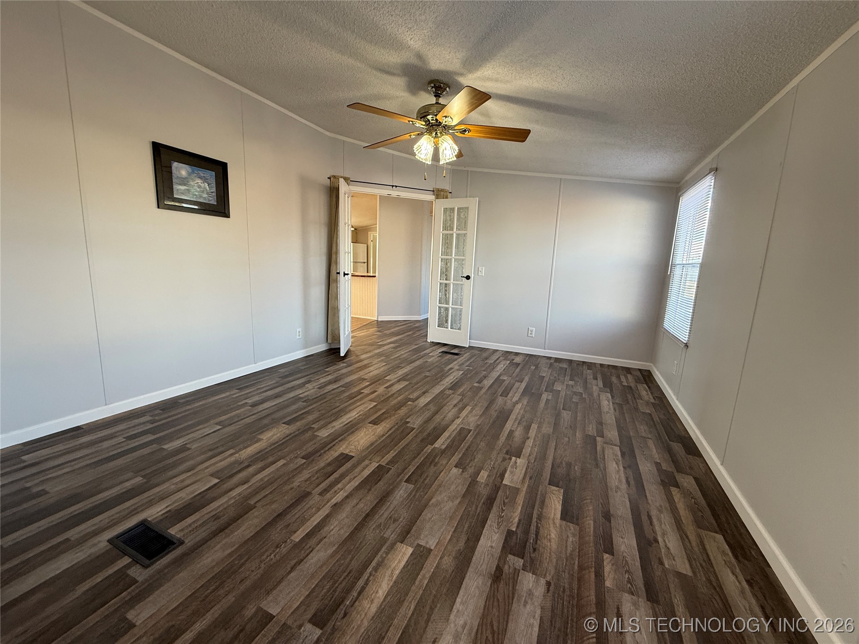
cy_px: 322
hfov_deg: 102.1
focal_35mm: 14
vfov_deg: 85.7
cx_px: 430
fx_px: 347
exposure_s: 1/120
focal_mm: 2.22
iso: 200
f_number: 2.2
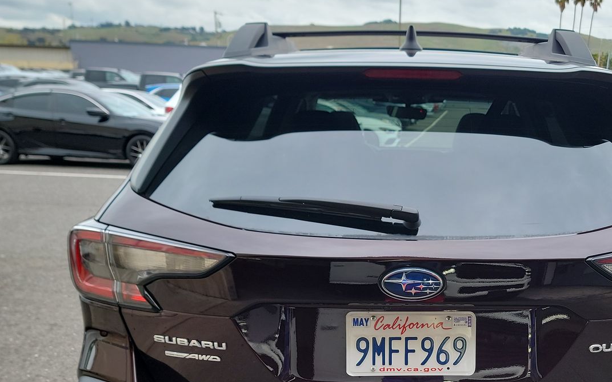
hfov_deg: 50.6
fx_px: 634
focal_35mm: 38
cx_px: 411
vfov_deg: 32.7
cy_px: 299
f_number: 1.8
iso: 50
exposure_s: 1/143
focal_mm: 6.7
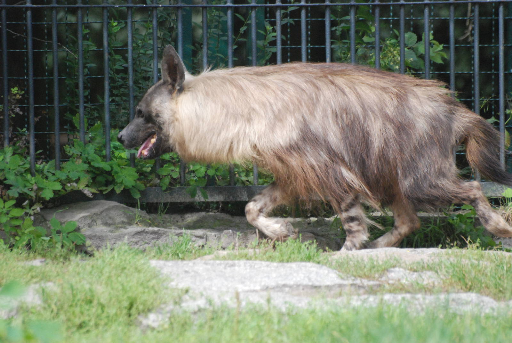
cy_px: 172
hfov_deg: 4.6
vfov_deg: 3.1
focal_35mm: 450
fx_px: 6408
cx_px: 256
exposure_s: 1/1600
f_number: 5.6
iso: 1600
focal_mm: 300
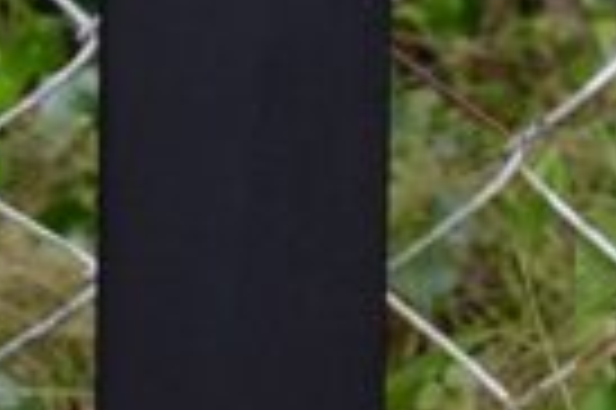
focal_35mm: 393
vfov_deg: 3.4
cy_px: -1000
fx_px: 6712
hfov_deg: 5.3
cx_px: 288
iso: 400
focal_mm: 35
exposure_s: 1/320
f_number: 5
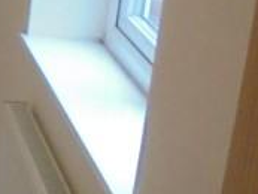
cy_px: 39
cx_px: -349
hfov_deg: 11.0
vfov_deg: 9.6
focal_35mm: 154
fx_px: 1149
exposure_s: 1/50
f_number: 3.5
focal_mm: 4.6
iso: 400
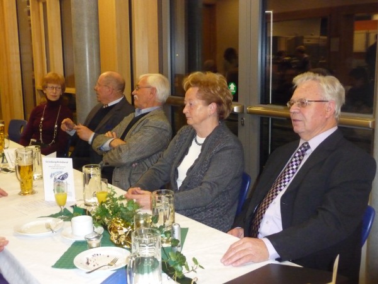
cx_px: 189
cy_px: 142
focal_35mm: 43
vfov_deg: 33.6
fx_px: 470
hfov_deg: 43.9
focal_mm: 7.1
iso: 800
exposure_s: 1/30
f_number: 4
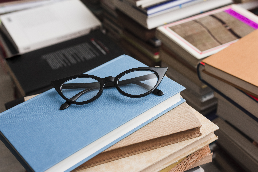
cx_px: 129
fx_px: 376
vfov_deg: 25.8
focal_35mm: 52
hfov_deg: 37.9
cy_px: 86
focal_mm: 35
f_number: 4.5
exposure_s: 1/100
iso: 200
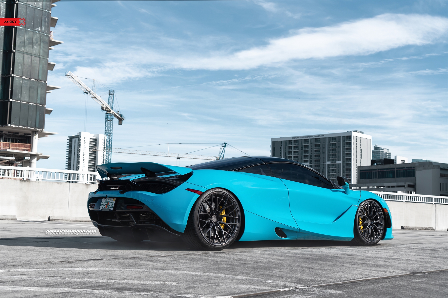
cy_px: 149
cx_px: 224
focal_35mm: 48
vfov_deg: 28.1
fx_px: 597
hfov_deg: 41.1
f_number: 6.3
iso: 200
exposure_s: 1/250
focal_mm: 48
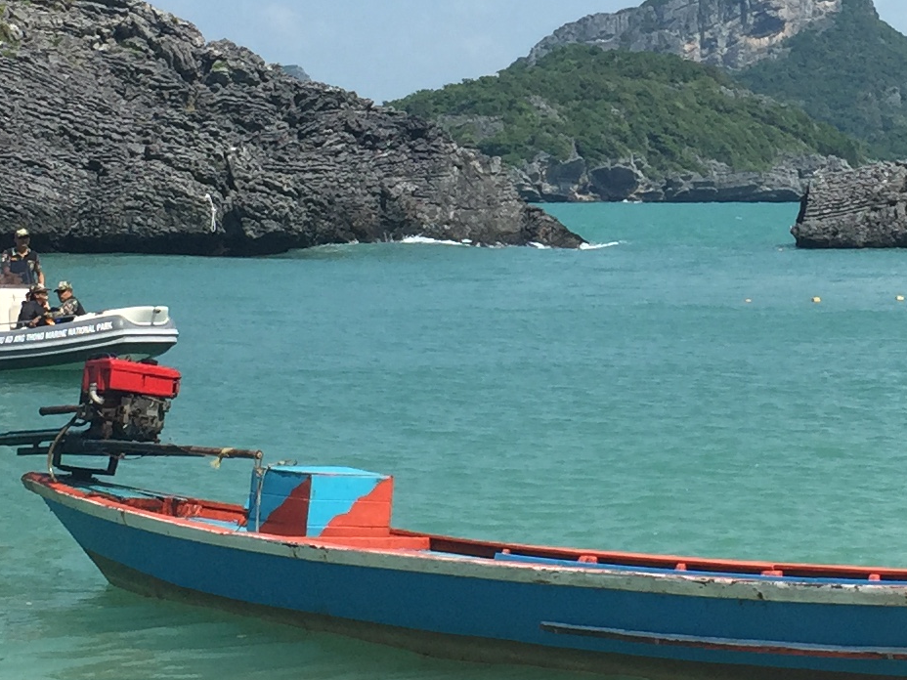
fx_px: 2673
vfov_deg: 14.3
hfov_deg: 19.1
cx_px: 683
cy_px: 38
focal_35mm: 102
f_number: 2.2
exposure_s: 1/2326
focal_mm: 4.15
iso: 32
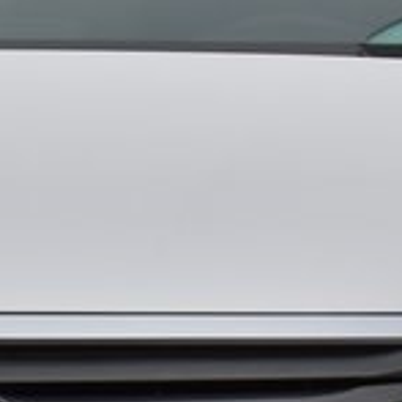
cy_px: 513
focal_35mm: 490
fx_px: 6438
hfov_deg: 3.6
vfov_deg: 3.6
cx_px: -93
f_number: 9
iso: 400
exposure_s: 1/160
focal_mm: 55
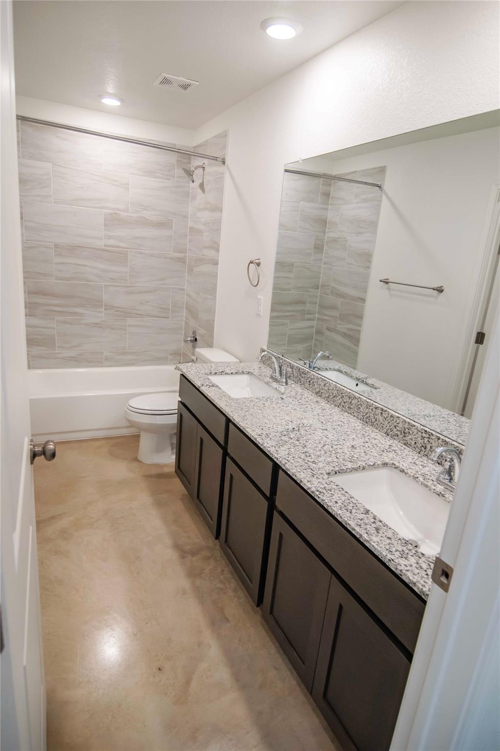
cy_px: 376
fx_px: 437
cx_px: 250
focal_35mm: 21
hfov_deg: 59.5
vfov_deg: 81.2
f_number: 4
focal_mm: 14
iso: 800
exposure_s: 1/160
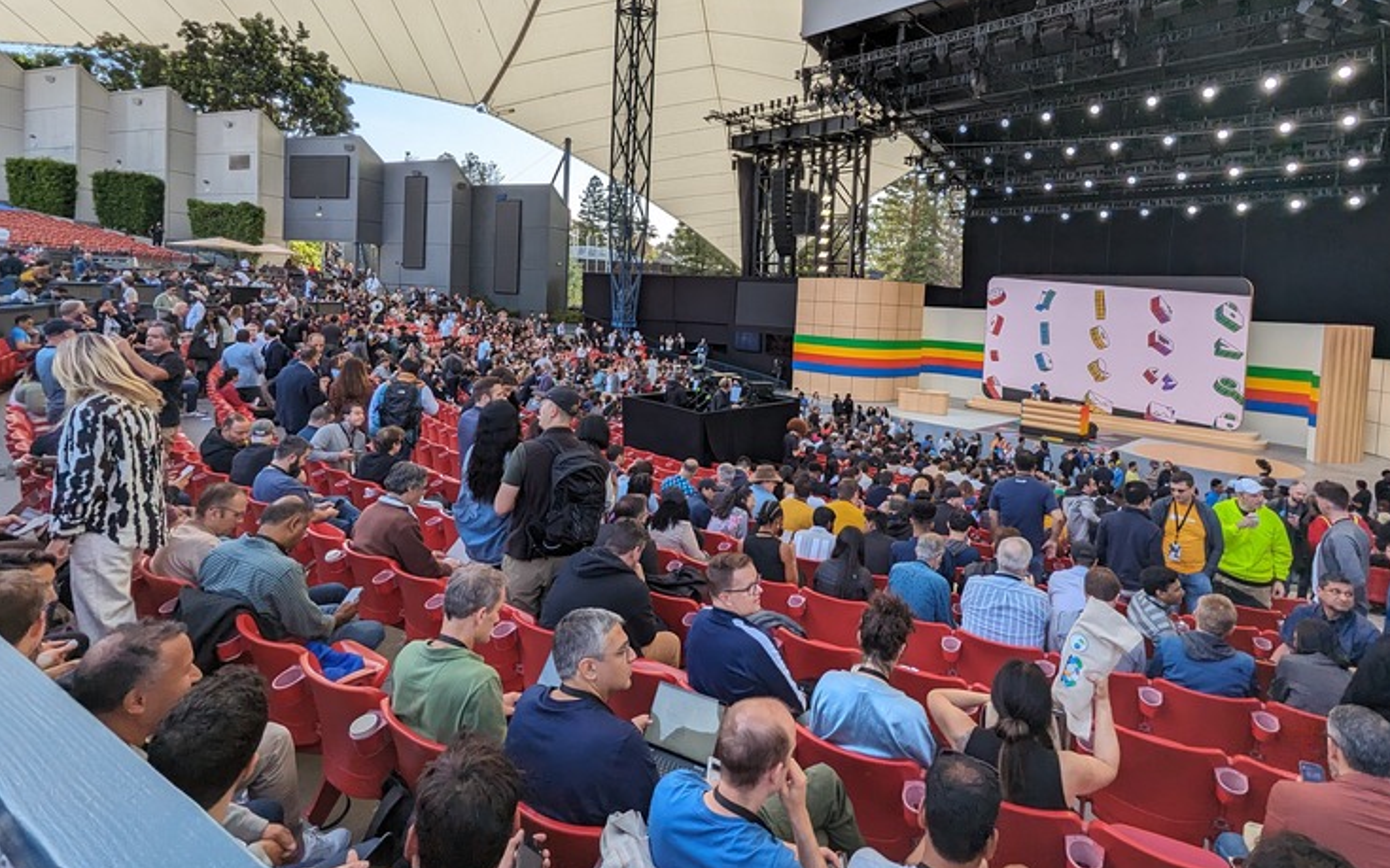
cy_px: 324
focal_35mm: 18
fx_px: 682
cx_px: 734
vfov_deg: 64.0
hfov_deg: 91.0
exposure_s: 1/1513
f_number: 2.2
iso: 61
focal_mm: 2.22
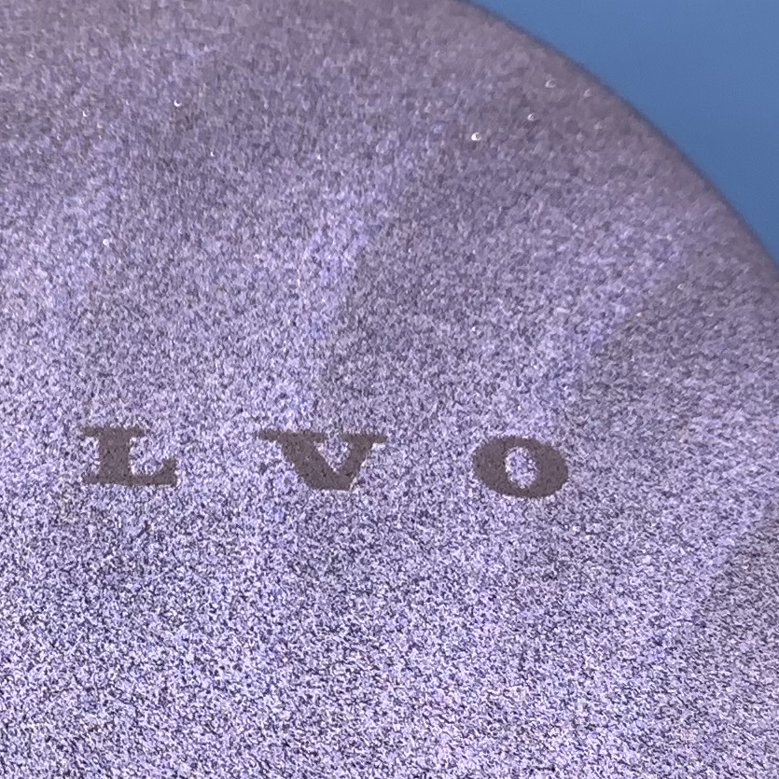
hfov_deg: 14.8
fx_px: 2826
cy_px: 379
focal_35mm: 111
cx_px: -308
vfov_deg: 15.7
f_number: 1.8
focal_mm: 4.25
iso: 25
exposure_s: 1/175
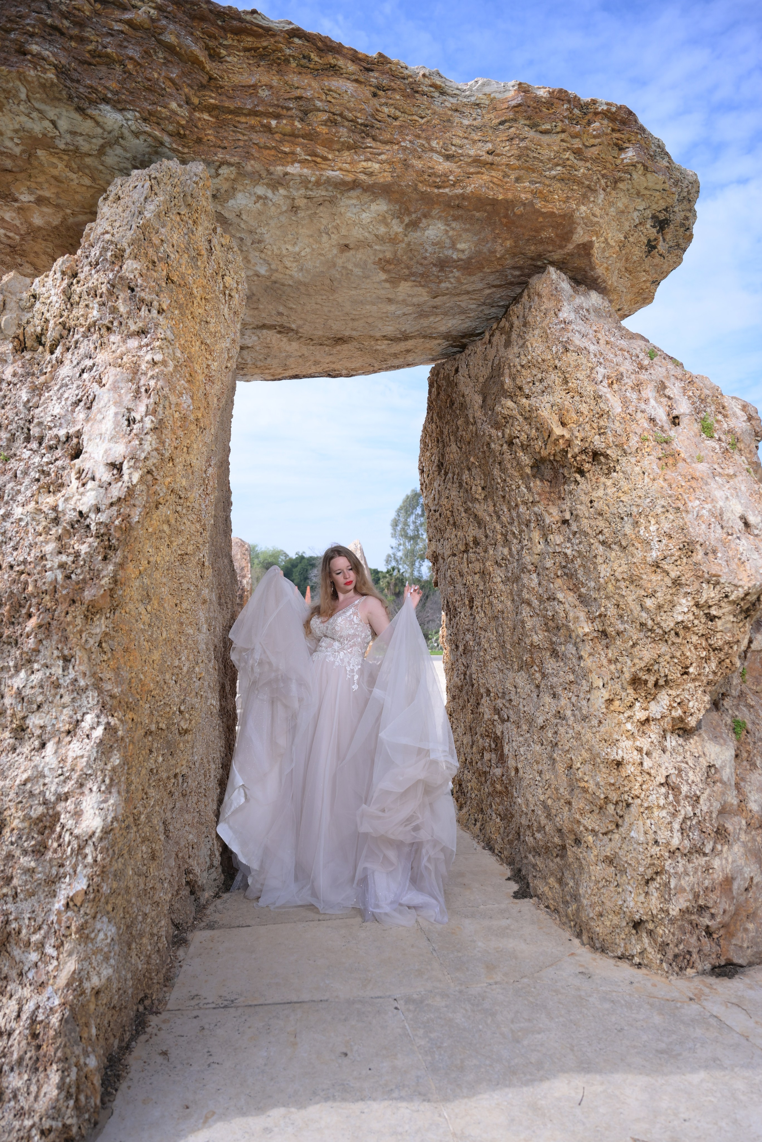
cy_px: 571
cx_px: 381
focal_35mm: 24
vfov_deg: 73.7
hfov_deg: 53.2
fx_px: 761
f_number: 3.5
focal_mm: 24
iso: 125
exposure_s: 1/1000
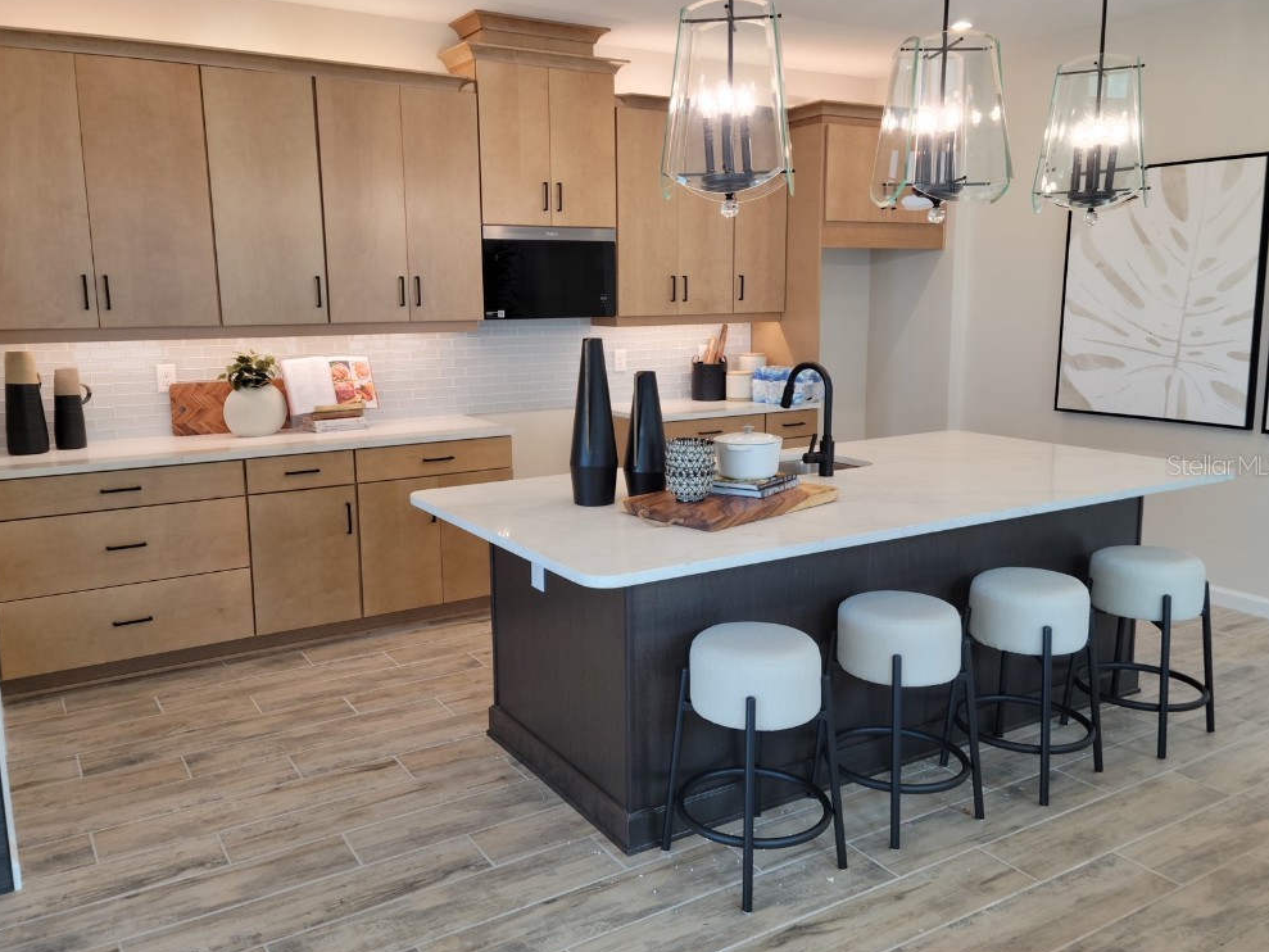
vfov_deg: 48.2
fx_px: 1063
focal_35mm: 29
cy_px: 464
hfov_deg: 61.7
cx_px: 631
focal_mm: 5.9
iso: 50
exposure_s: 1/60
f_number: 2
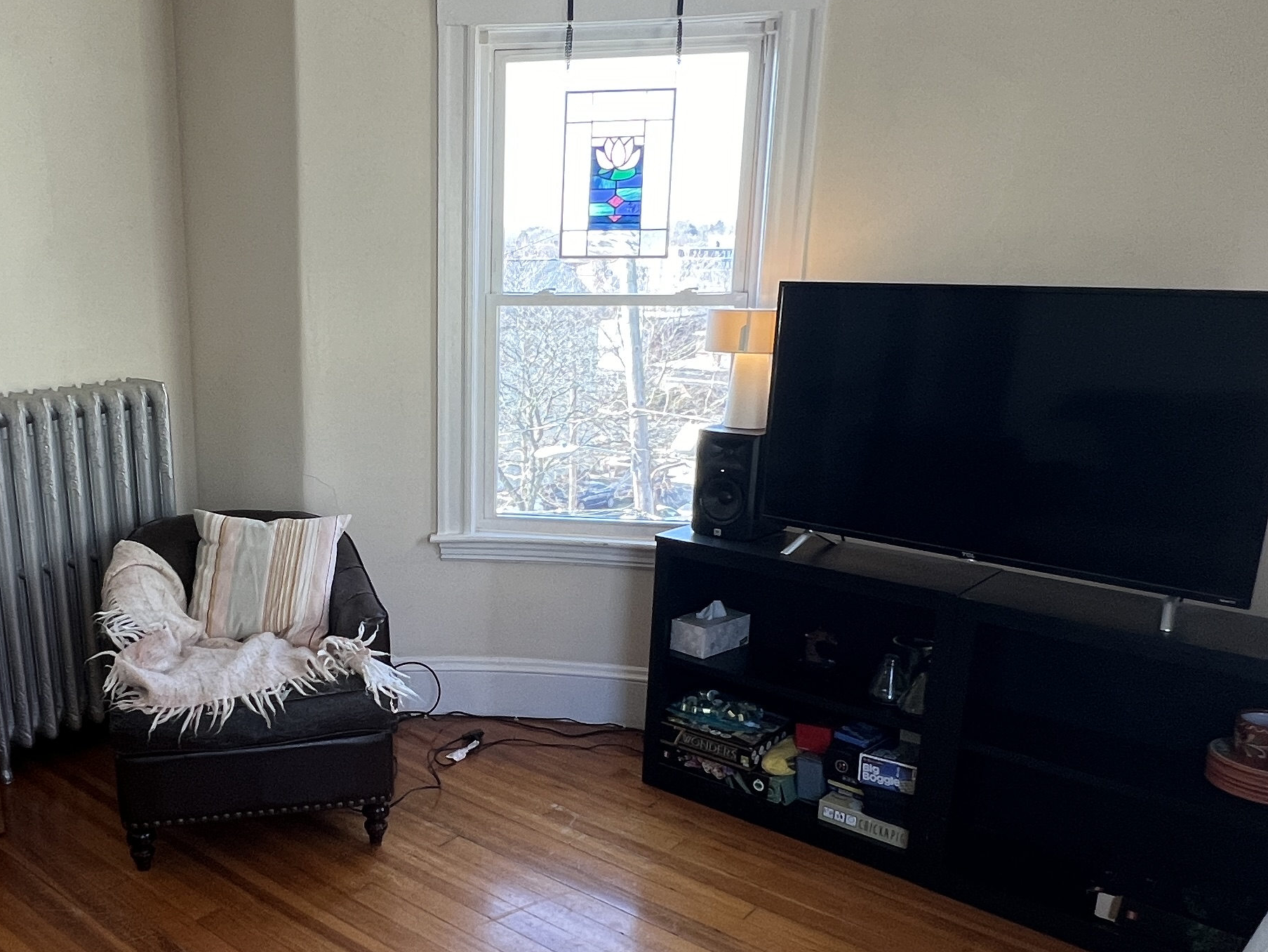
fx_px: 1062
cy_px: 559
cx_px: 385
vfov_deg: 48.0
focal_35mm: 29
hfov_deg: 59.6
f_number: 1.8
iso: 100
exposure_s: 1/120
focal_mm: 1.57
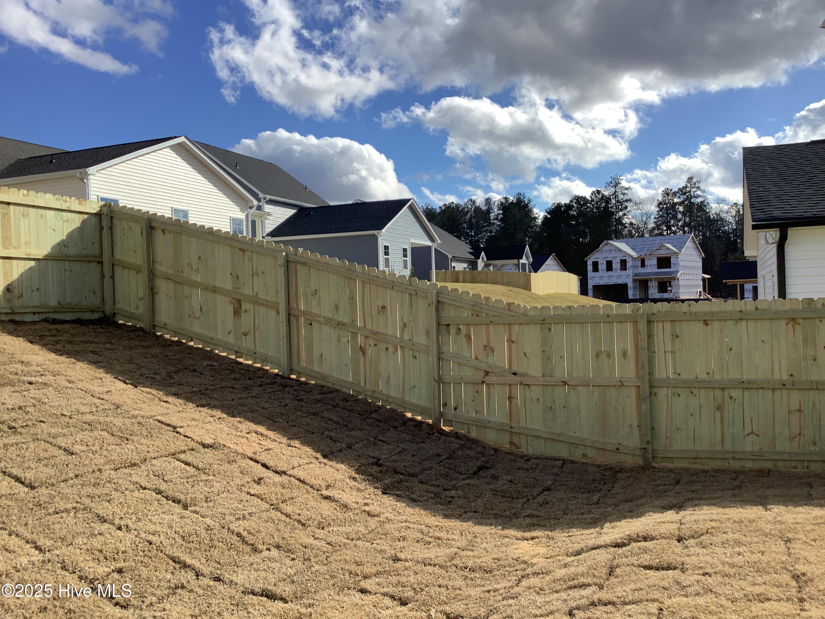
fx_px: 739
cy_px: 310
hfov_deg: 58.4
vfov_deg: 45.4
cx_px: 412
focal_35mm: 31
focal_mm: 3.3
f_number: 2.4
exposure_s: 1/1597
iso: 25
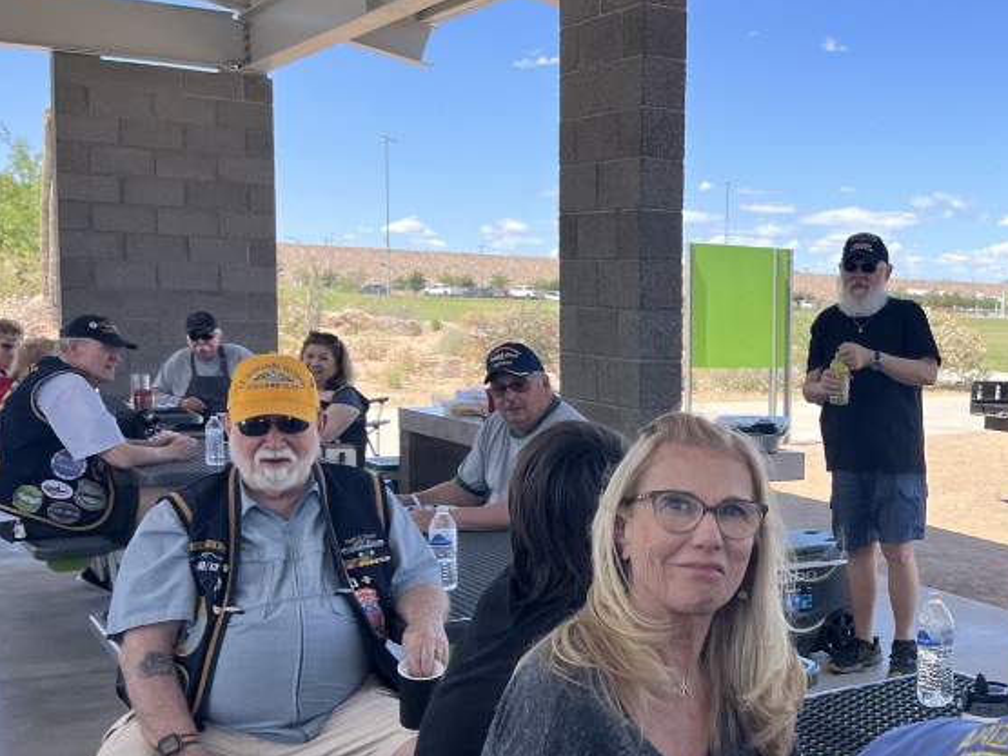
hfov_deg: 37.0
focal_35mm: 48
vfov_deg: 30.1
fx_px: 1397
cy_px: 480
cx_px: 914
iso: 50
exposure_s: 1/1536
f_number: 1.6
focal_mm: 5.1
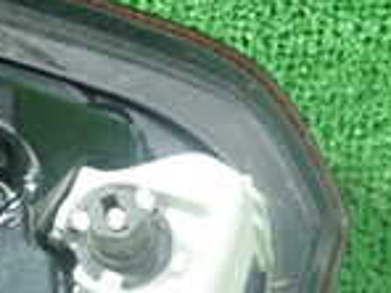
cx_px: -346
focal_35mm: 122
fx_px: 1378
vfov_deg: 12.1
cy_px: 211
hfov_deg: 14.0
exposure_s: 1/80
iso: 800
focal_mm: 5.5
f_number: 2.3
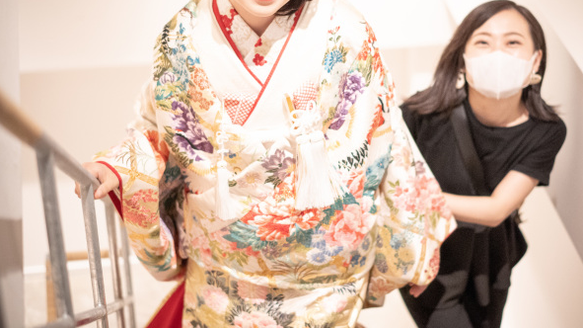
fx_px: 1205
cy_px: 117
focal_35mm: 78
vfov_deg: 15.4
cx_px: 329
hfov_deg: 27.2
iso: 4000
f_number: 1.8
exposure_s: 1/250
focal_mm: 55
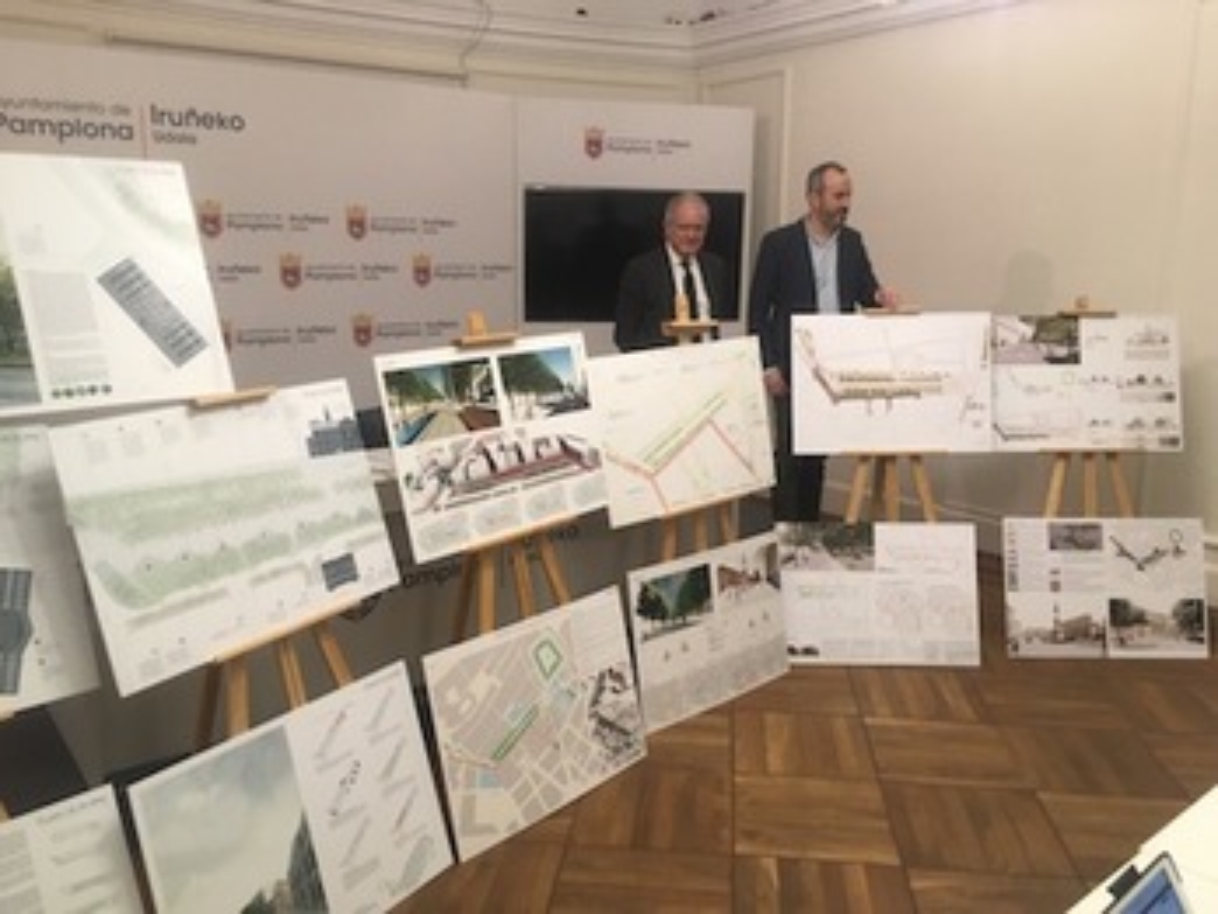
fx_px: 1020
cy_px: 457
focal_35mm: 29
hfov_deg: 61.7
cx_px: 609
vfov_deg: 48.2
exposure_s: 1/33
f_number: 2.2
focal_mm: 4.15
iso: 50
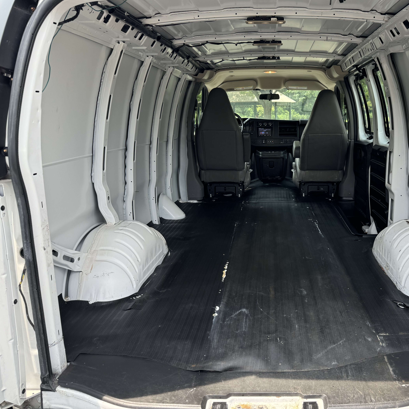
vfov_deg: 55.6
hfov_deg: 54.6
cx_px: 269
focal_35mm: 29
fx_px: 388
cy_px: 200
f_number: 1.78
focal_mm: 6.76
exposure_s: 1/582
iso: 80
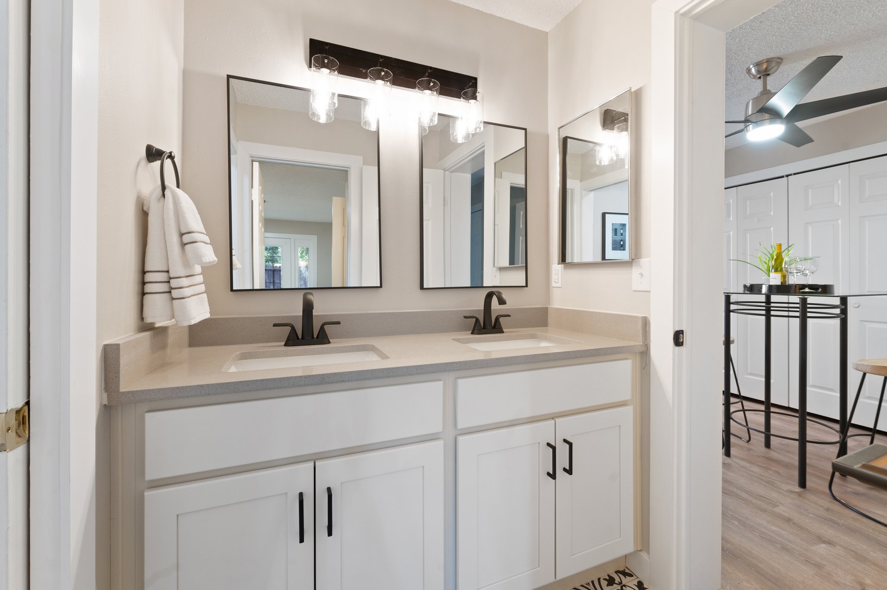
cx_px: 444
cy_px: 295
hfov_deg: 104.3
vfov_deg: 81.1
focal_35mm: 14
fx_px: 345
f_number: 8
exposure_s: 1/4
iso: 800
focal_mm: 14
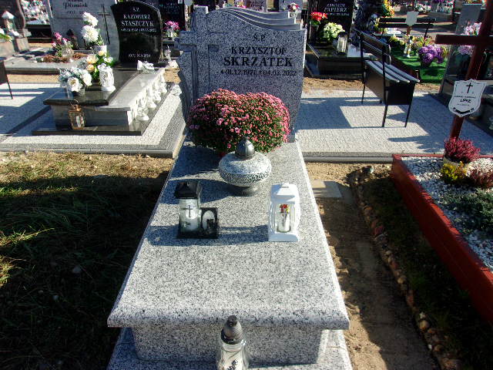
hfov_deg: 65.3
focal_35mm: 27
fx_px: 385
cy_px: 185
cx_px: 246
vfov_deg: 51.4
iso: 80
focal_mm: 4.9
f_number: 10.4
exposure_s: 1/70
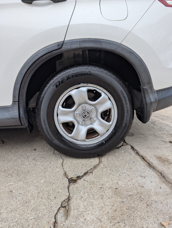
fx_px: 159
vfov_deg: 71.5
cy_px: 114
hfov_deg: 56.9
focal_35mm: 24
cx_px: 86
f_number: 1.68
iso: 35
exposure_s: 1/65.1
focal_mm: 6.9
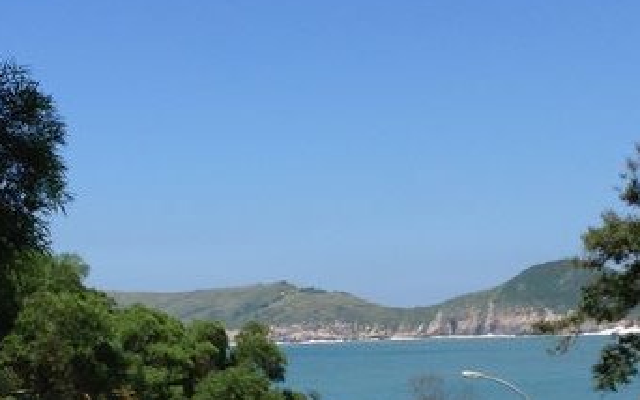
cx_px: 373
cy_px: 321
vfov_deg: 14.9
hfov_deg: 23.8
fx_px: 1518
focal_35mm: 87
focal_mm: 4.13
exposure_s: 1/1466
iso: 50
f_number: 2.4
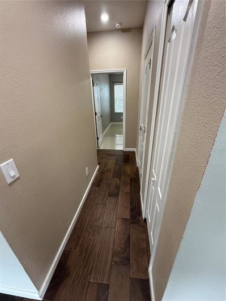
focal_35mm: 14
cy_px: 150
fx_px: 122
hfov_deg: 85.7
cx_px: 113
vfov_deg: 102.1
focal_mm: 2.22
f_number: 2.2
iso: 400
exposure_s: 1/60
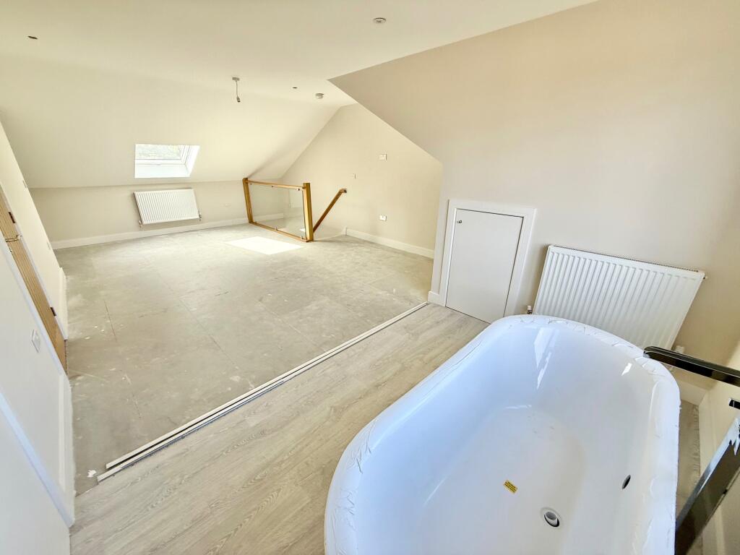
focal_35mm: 14
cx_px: 370
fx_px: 299
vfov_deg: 85.7
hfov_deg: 102.1
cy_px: 278
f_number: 2.2
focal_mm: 2.22
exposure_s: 1/237
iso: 64
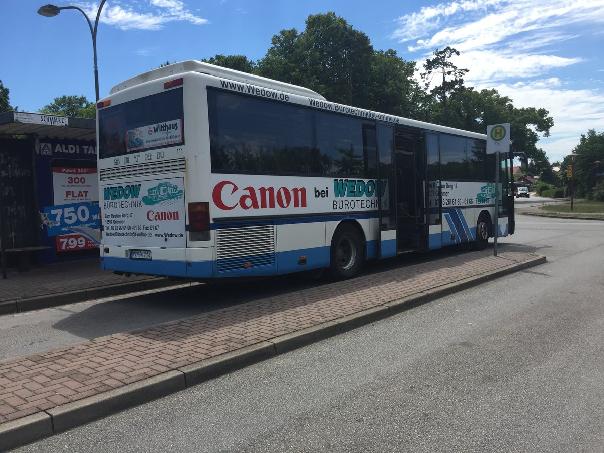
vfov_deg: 48.2
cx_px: 302
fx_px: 506
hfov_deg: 61.7
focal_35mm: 29
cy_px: 226
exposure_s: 1/1799
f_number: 2.2
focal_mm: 4.15
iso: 32
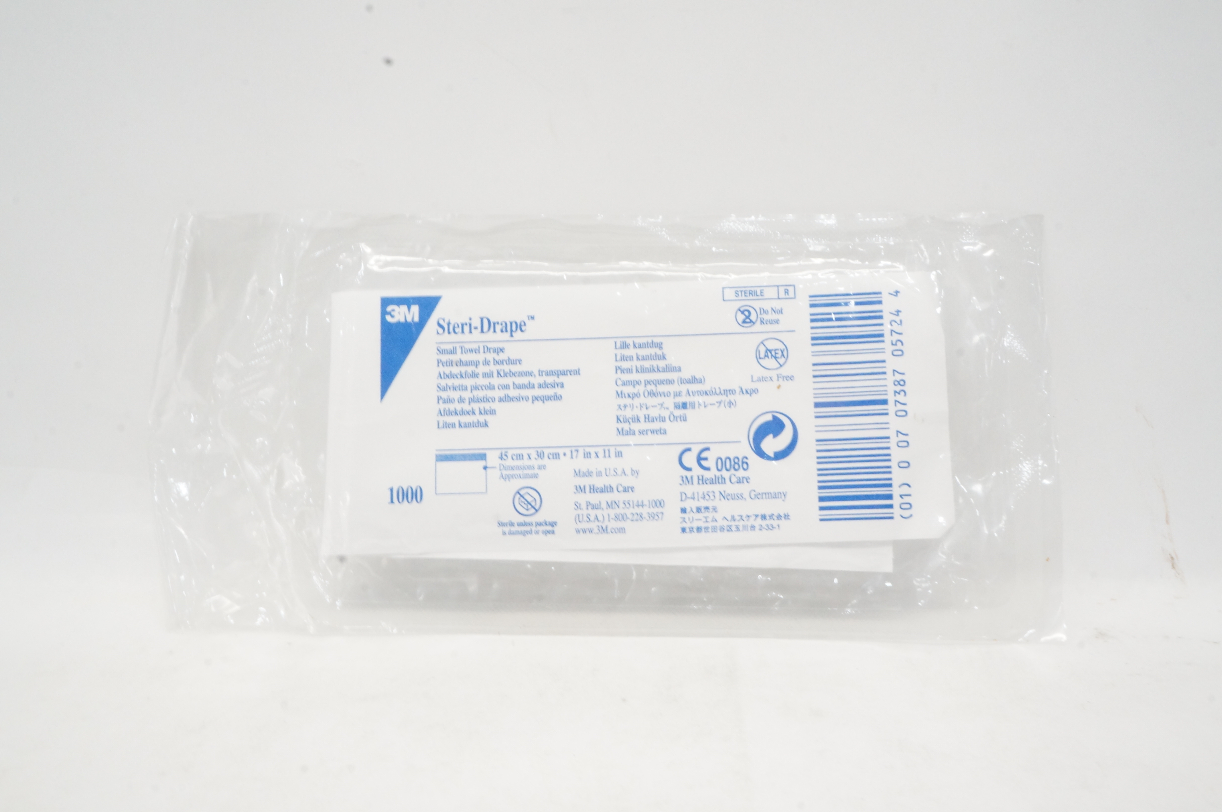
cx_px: 611
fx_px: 1272
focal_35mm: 38
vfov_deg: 35.4
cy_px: 406
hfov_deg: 51.3
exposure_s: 1/13
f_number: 20
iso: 1600
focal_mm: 25
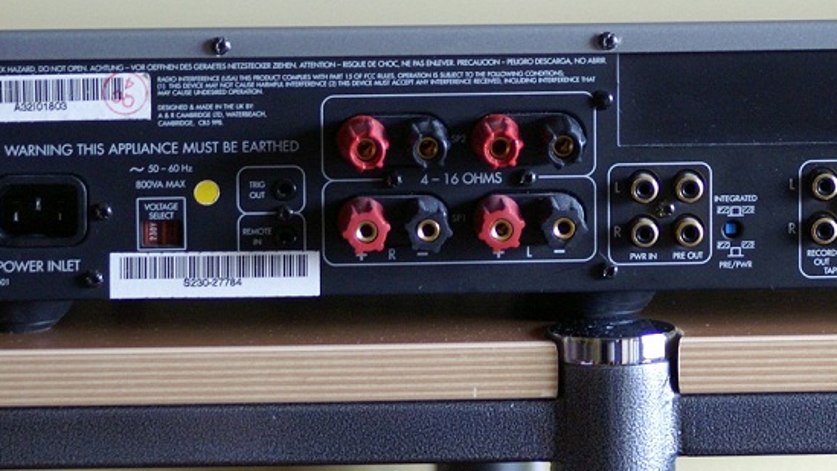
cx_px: 587
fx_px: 5527
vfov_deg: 4.9
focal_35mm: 249
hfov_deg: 8.7
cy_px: 146
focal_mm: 85
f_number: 4.5
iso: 800
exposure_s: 1/60
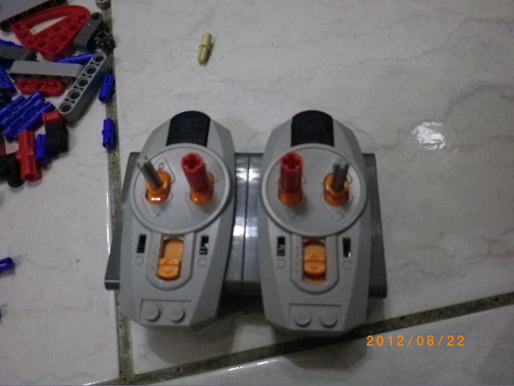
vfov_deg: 49.7
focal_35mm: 28
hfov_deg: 63.4
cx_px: 257
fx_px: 416
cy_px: 193
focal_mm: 5
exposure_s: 1/50
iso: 800
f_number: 3.2
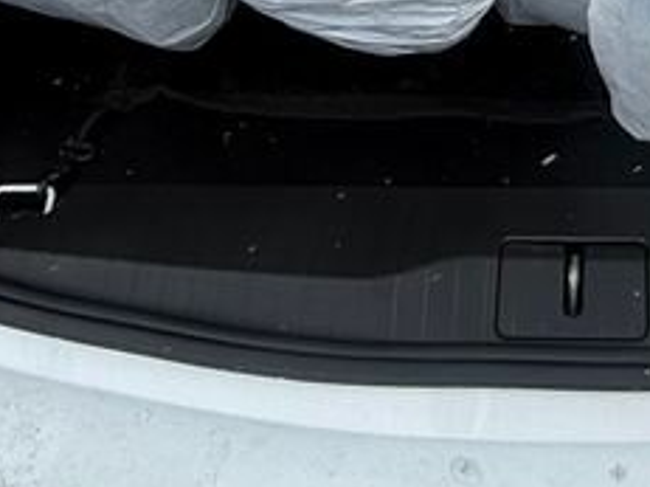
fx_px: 1164
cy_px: -293
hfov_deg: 29.3
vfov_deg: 19.7
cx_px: 644
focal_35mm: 62
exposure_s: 1/751
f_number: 2.2
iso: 50
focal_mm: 2.22
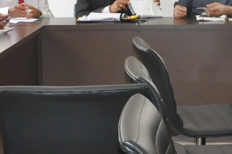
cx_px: 87
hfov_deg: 21.0
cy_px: 11
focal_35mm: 97
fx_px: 624
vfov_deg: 13.9
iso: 2000
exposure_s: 1/160
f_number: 5
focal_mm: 18
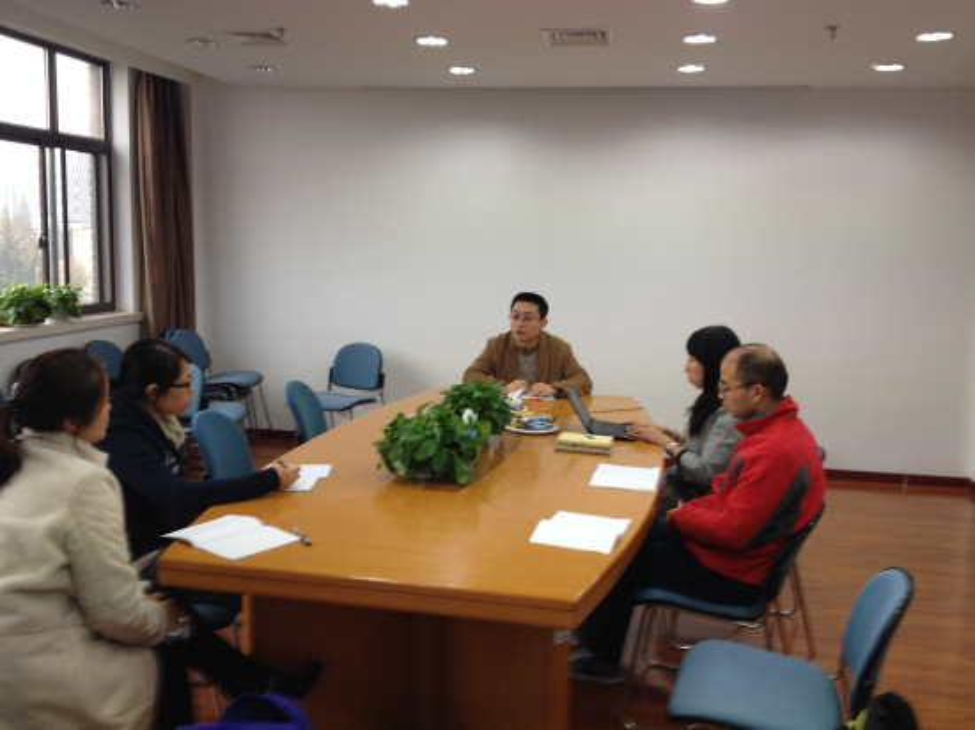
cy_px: 365
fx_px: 985
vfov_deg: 40.7
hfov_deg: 52.6
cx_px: 488
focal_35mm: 35
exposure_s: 1/30
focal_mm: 4.28
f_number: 2.4
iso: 64
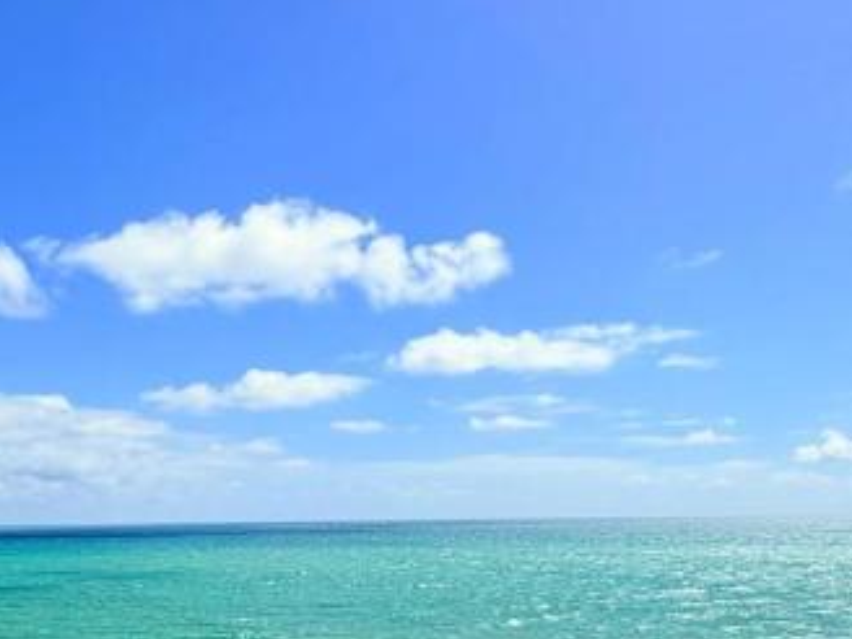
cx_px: 288
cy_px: 517
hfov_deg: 45.1
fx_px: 1009
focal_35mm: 41
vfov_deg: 34.0
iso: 50
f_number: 2.2
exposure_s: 1/5618
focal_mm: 2.22
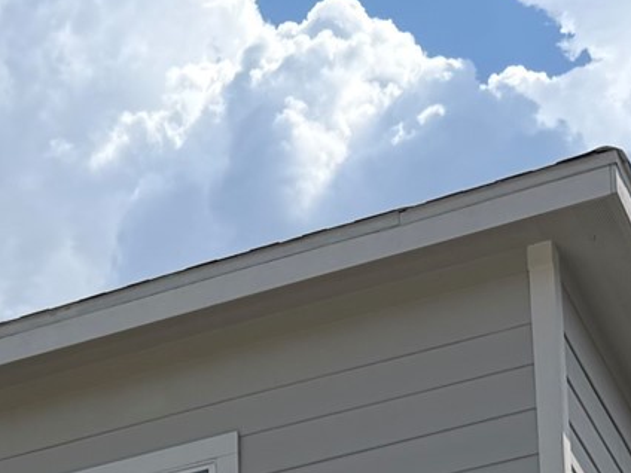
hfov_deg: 16.4
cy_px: 1104
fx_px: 2115
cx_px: -97
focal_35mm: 116
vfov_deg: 11.0
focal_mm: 6.76
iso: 80
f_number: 1.78
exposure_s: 1/6173
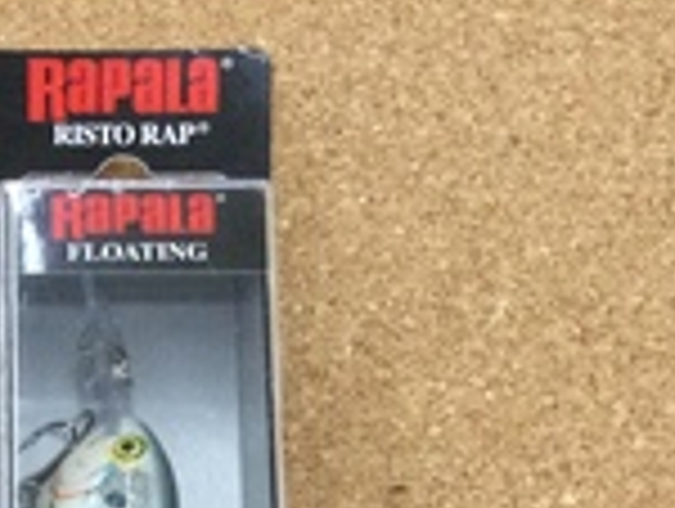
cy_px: 998
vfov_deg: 11.0
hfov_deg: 15.2
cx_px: -180
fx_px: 2422
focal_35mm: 124
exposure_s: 1/30
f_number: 2.4
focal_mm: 3.3
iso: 32
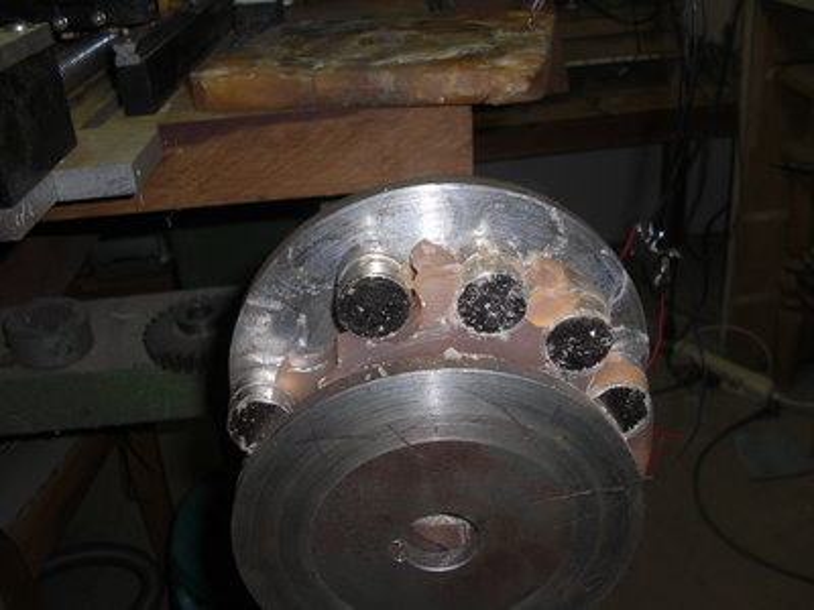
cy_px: 305
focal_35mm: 36
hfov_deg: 51.4
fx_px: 847
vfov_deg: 39.7
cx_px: 407
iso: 50
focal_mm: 6.3
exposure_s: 1/60
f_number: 2.8
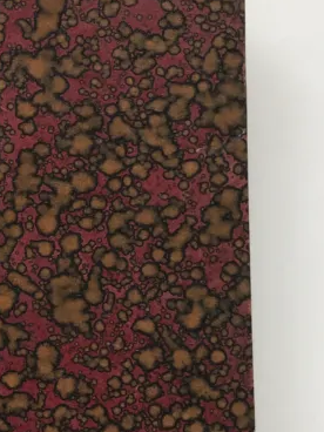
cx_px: -25
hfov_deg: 18.3
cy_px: 276
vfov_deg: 24.9
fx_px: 973
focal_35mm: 78
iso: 25
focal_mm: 3.99
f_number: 1.8
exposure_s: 1/50
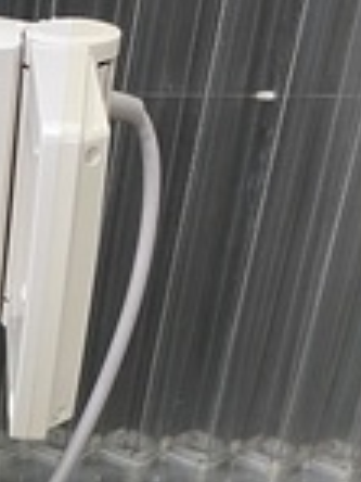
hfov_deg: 14.4
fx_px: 1307
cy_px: 681
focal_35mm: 94
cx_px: -228
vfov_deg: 18.8
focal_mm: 4.25
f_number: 1.8
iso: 80
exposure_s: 1/60
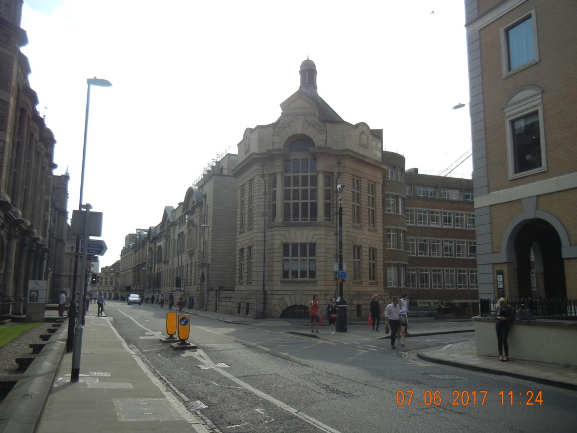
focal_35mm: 31
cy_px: 221
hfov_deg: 58.3
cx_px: 281
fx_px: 517
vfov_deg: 45.4
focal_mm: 5.4
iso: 160
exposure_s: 1/360
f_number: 7
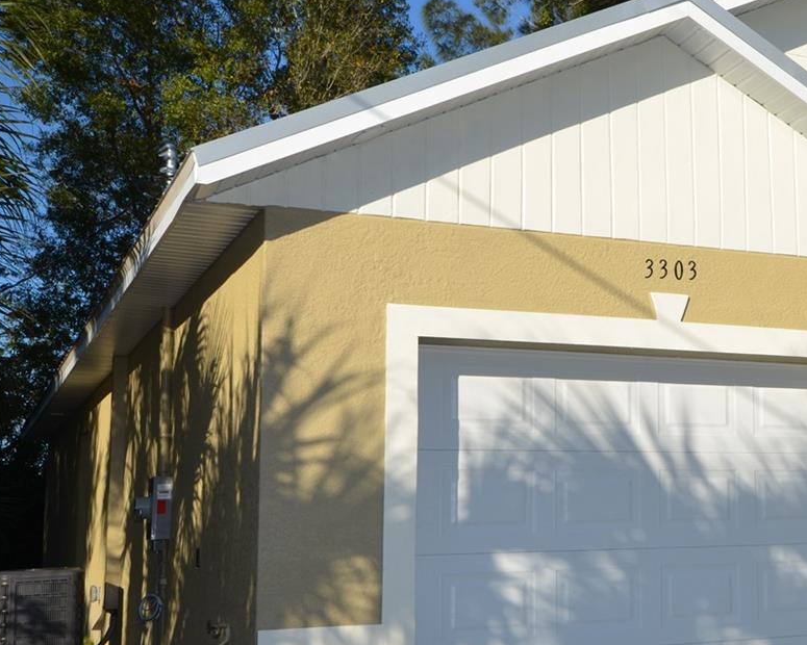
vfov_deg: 26.2
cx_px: 767
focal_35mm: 58
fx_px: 1385
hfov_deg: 30.6
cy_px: 355
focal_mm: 20
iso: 100
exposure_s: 1/250
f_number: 8
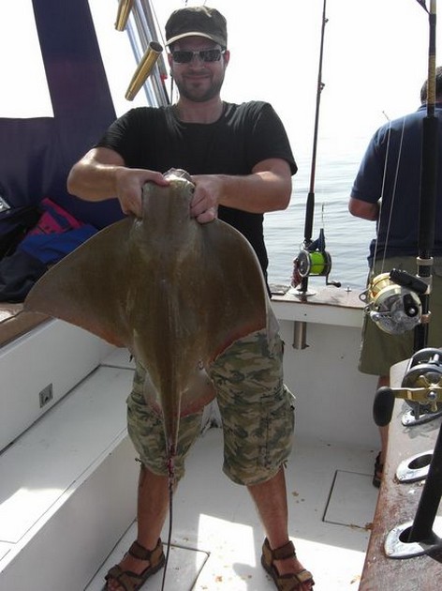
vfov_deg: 49.0
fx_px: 647
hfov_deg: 37.7
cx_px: 221
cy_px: 296
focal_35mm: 38
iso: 80
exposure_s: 1/640
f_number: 4
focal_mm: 7.9
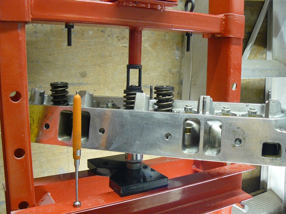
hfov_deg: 51.3
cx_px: 143
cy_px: 107
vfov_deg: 39.7
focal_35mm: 36
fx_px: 297
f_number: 2.8
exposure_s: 1/5
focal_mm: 6
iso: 200
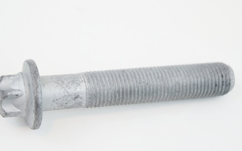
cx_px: 109
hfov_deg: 20.5
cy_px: 86
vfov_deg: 12.9
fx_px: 670
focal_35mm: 102
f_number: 5.6
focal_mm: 55
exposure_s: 1/50
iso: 800
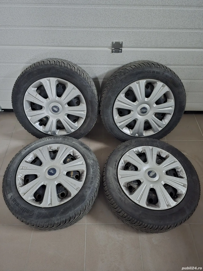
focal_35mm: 23
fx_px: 180
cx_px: 102
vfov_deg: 73.9
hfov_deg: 58.9
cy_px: 136
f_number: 1.7
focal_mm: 6.3
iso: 2500
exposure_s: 1/33.3
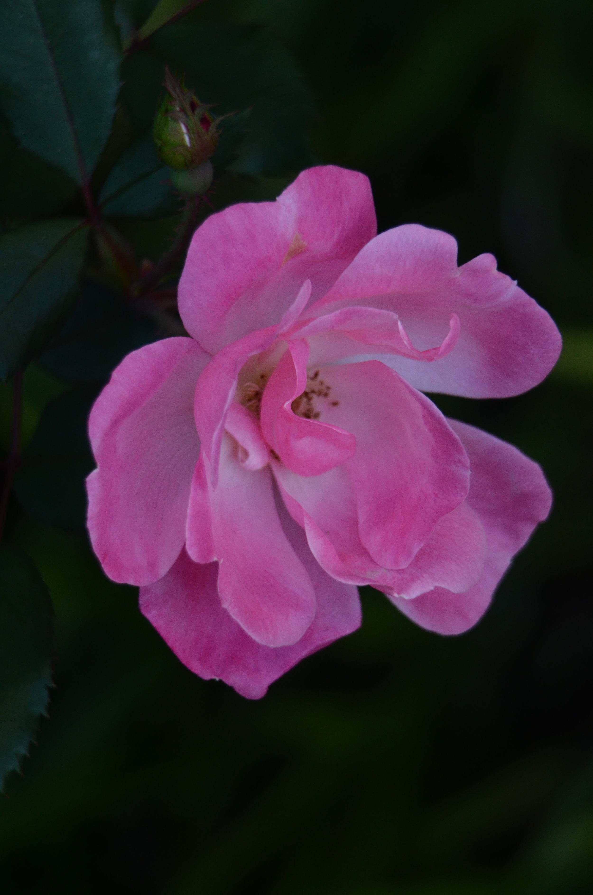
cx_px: 296
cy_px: 448
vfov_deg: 8.1
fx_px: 6329
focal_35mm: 255
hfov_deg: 5.4
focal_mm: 170
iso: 1250
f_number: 5
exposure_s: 1/500
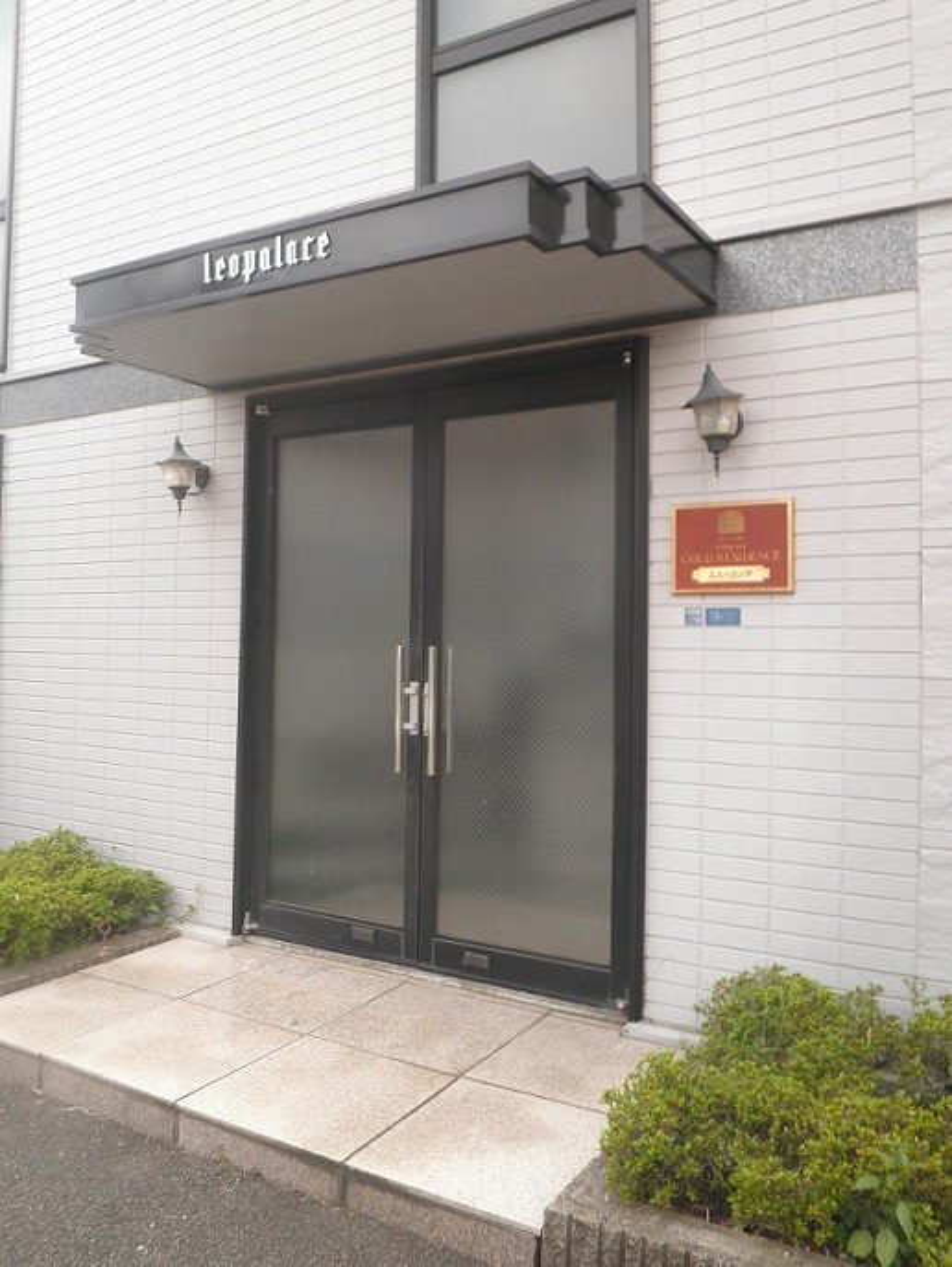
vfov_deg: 67.3
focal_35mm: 26
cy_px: 634
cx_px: 476
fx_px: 953
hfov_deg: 53.1
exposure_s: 1/250
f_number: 2.8
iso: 80
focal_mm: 4.7
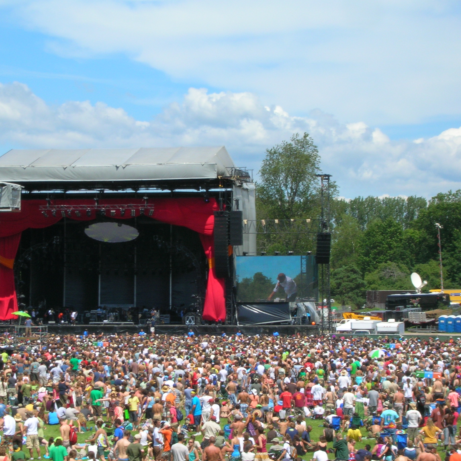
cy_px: 233
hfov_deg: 14.1
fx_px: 1868
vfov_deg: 14.1
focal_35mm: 124
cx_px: 193
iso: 50
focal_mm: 17.1
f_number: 8.2
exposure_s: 1/144
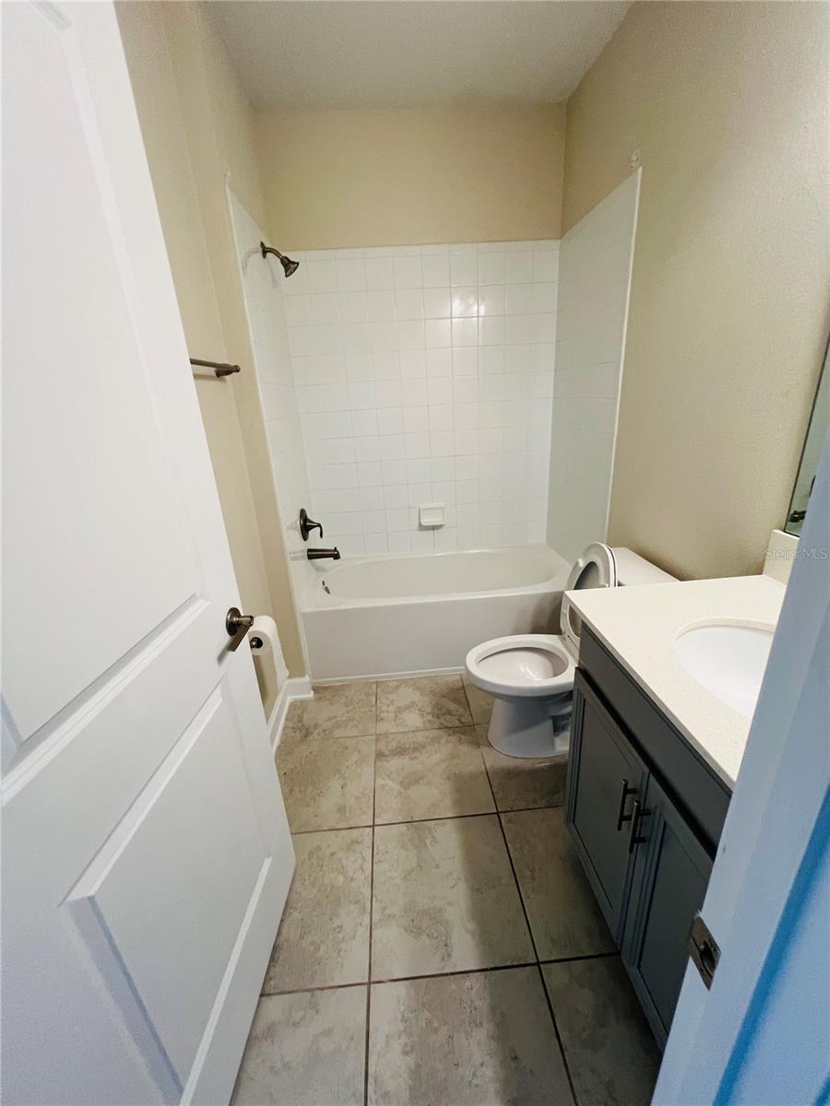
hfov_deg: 89.9
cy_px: 553
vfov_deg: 106.2
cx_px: 415
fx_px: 416
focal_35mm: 13
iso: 125
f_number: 1.8
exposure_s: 1/60
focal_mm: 1.57
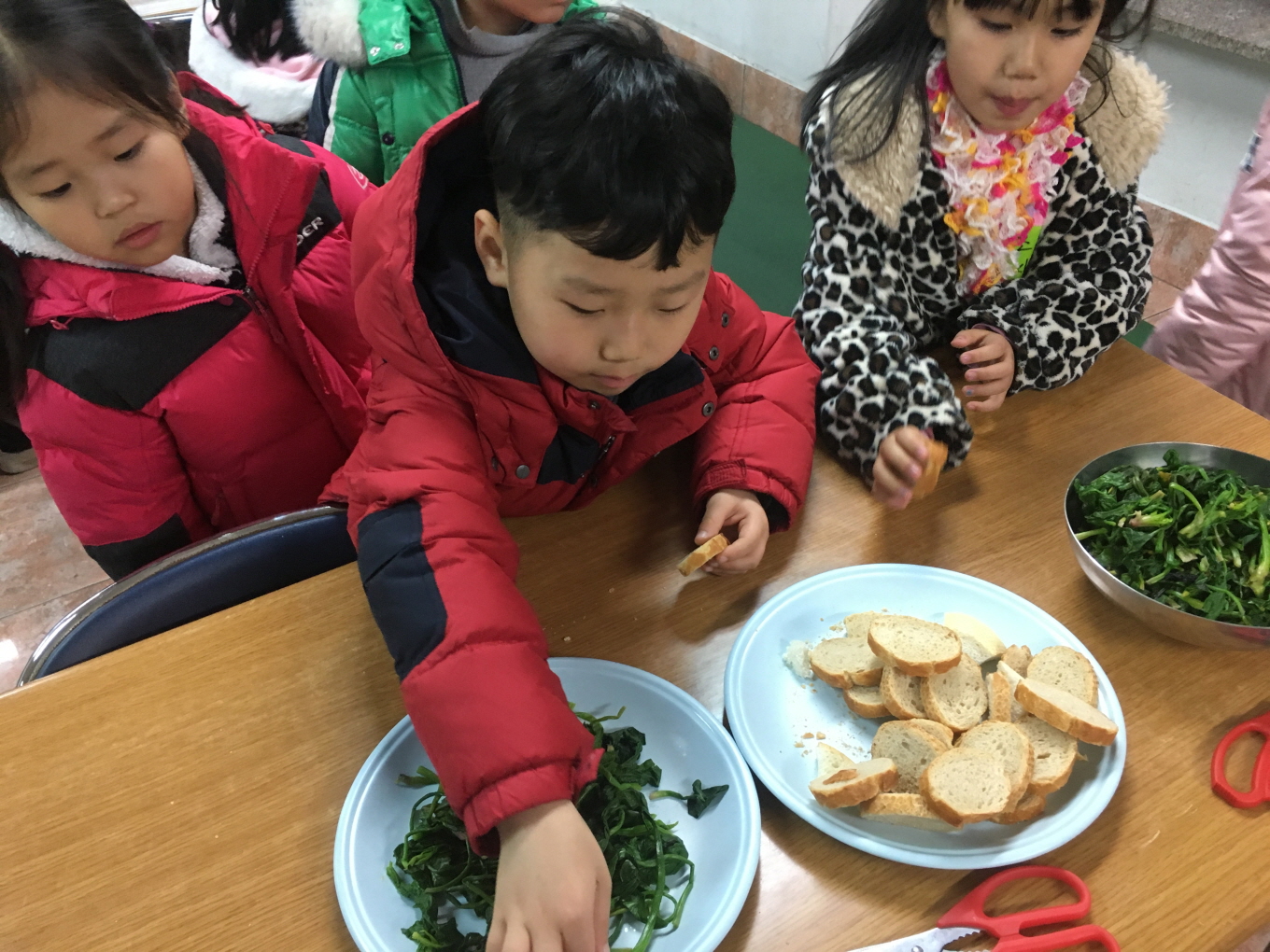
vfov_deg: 48.2
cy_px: 476
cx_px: 635
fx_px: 1064
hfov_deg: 61.7
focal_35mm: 29
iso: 125
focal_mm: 4.15
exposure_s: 1/30
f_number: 2.2
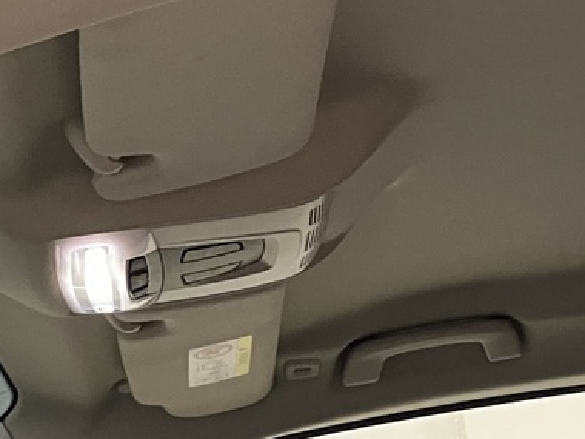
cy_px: 787
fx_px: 1791
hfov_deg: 18.4
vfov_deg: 12.7
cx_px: 436
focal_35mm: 106
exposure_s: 1/50
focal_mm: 3.99
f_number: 1.8
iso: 200
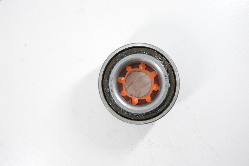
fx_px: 415
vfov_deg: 22.6
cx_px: 124
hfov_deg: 33.4
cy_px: 83
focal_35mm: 60
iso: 3200
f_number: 7.1
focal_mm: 40
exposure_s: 1/100
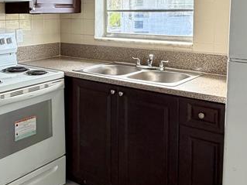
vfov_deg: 31.3
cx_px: 68
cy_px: 35
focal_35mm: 45
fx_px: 321
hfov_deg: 41.1
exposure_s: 1/121
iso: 200
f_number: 2.2
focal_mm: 2.22
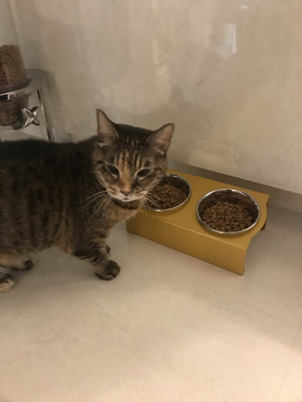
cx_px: 151
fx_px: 326
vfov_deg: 63.5
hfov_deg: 49.7
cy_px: 201
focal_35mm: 28
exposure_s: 1/9
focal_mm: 3.99
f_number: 1.8
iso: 100
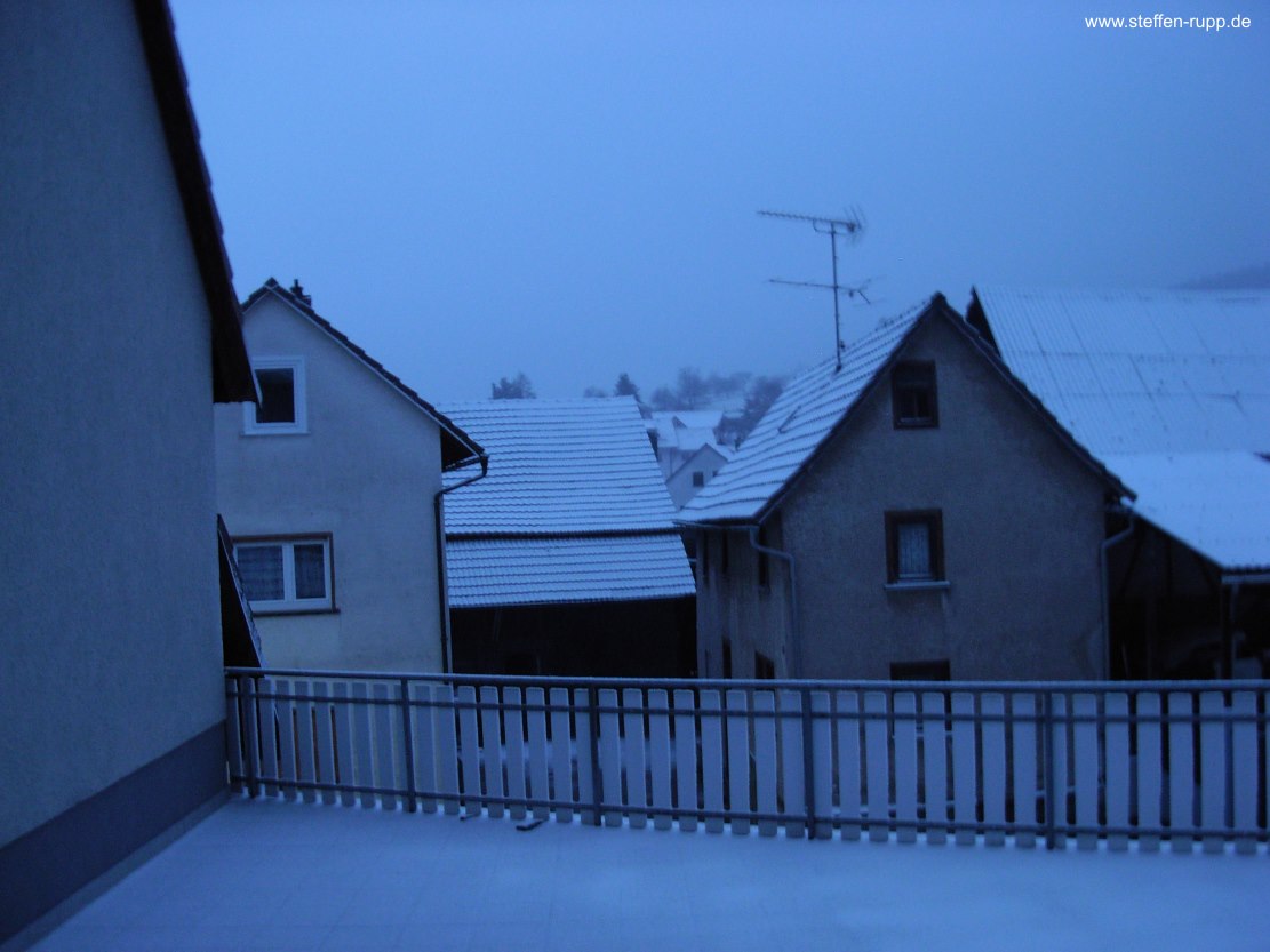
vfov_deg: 37.7
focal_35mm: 38
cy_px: 476
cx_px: 635
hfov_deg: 49.0
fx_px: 1394
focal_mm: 6.3
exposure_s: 1/2.5
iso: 200
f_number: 2.9
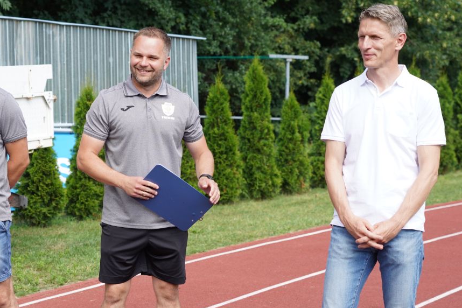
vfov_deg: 14.1
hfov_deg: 21.0
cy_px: 198
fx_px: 1245
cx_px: 184
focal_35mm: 97
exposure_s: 1/400
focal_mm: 64
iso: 250
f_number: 4.5
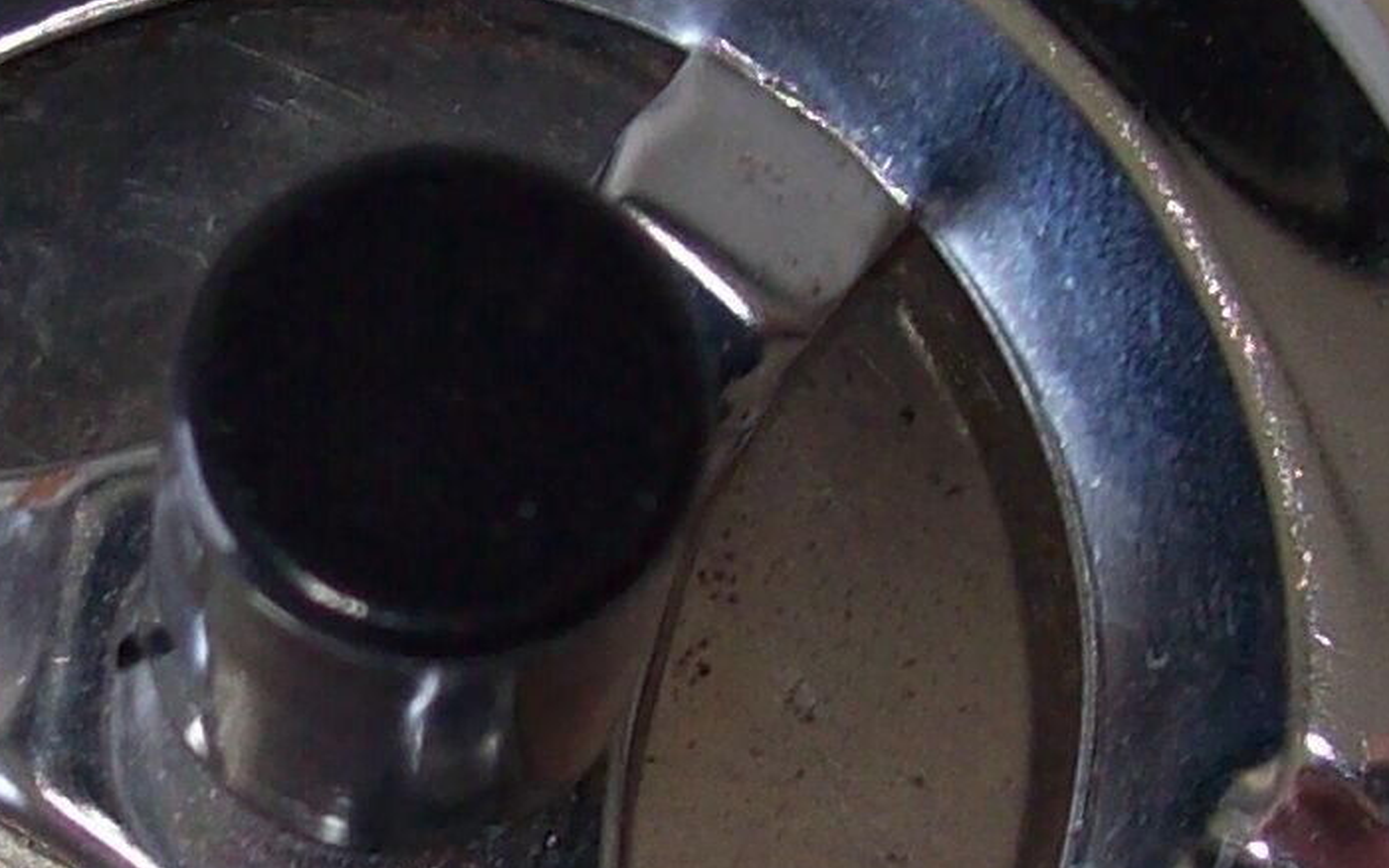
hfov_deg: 13.4
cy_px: 612
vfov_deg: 8.5
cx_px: 258
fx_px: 5867
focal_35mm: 155
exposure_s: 1/64
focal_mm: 6
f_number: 2.7
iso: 80
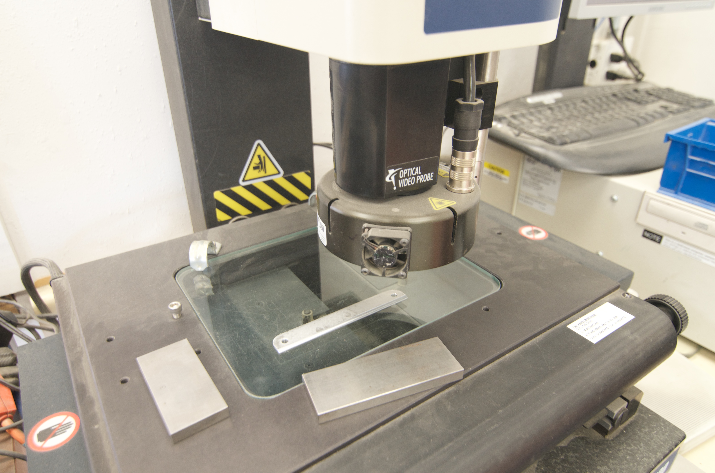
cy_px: 236
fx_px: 476
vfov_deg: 52.9
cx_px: 358
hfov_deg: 73.9
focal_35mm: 24
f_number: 5
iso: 500
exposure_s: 1/25
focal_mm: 16
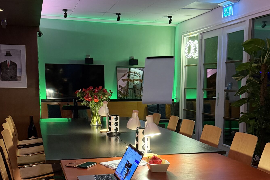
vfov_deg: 27.8
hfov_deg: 41.1
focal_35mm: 48
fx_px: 360
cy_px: 130
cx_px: 148
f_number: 1.78
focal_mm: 6.76
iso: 640
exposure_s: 1/33
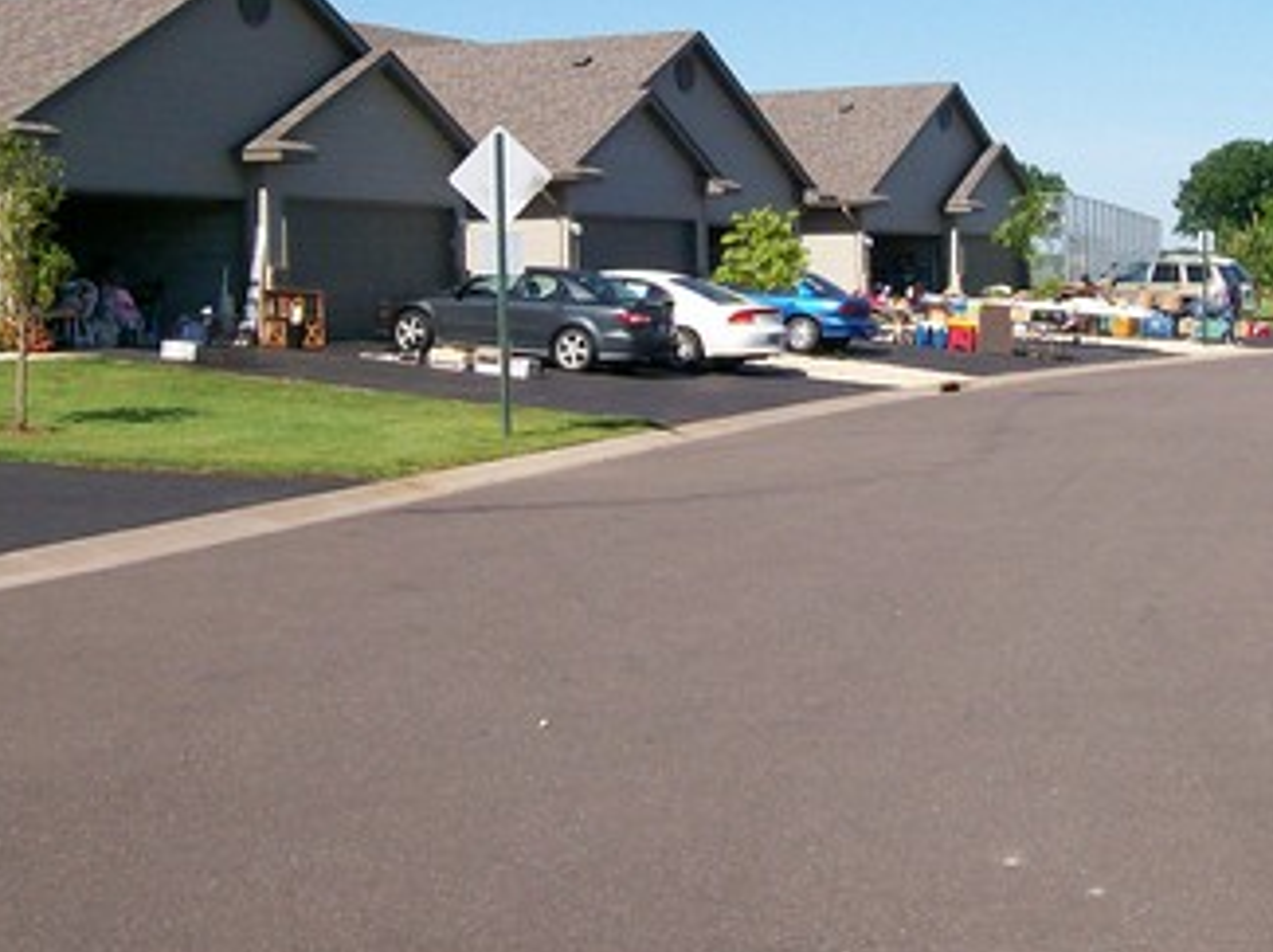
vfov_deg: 20.5
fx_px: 2608
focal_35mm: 71
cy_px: 210
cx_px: 713
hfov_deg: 27.4
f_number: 4.8
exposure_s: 1/660
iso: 80
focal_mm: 6
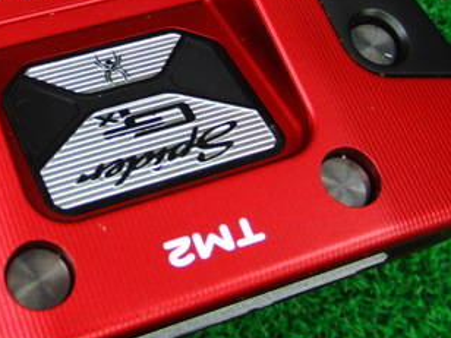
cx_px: 124
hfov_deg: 25.1
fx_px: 1003
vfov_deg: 18.9
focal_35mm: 77
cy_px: 48
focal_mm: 6.42
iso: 400
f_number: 3.6
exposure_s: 1/40
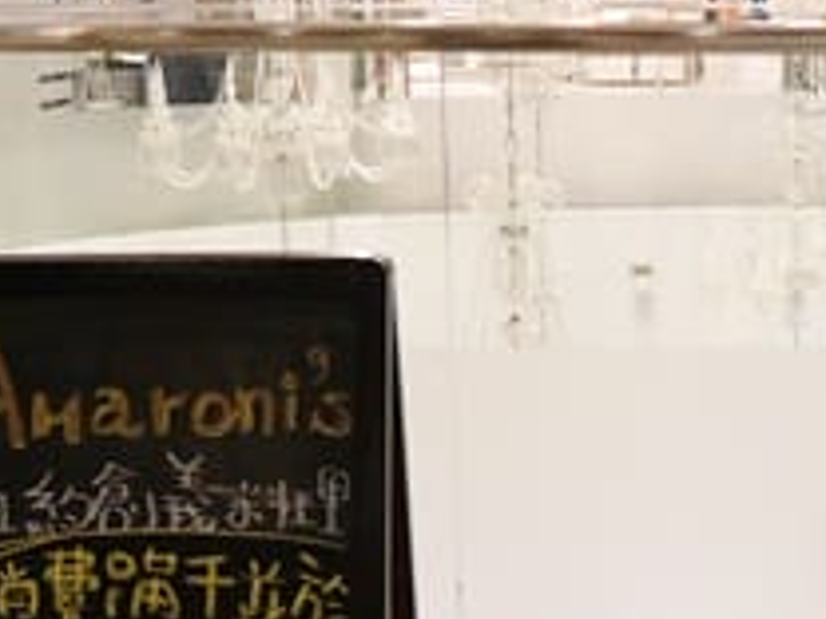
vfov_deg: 19.1
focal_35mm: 77
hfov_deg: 24.3
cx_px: 814
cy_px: 329
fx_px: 1837
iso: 1250
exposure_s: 1/60
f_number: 4.1
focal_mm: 12
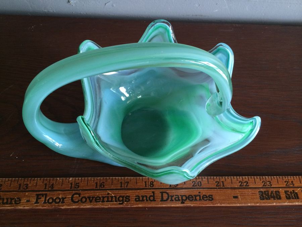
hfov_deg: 60.0
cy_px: 114
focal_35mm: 30
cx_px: 151
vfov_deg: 46.8
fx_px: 262
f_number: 2.2
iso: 64
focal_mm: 4.12
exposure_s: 1/30
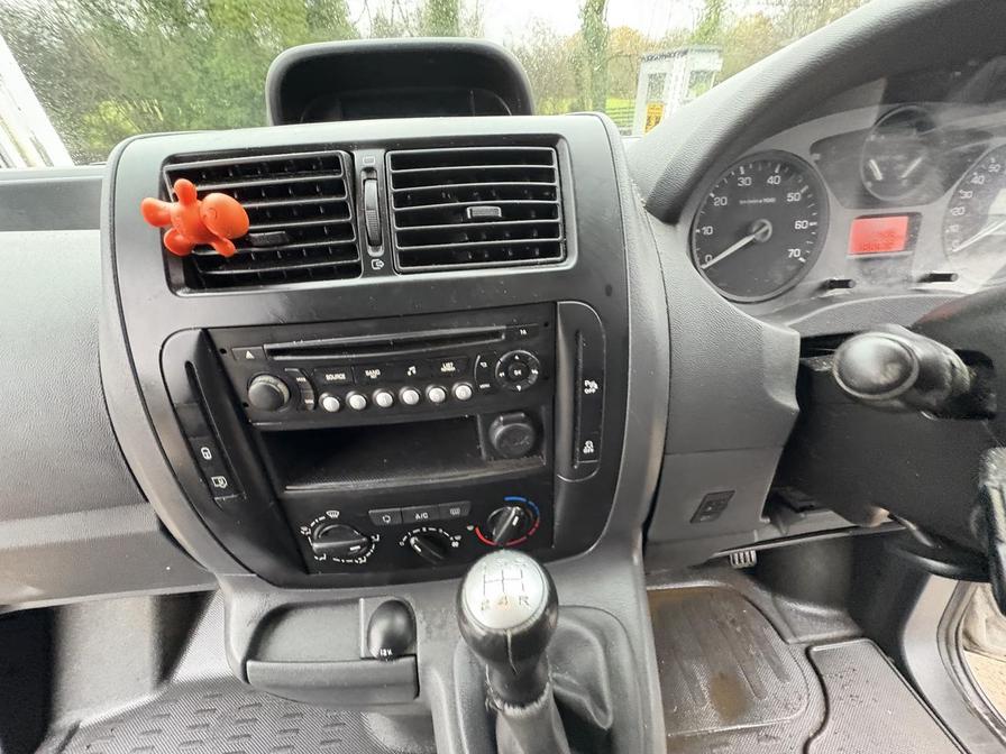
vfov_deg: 85.7
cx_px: 503
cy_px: 377
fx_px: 407
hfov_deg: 102.1
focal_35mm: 14
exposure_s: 1/40
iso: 1000
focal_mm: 2.22
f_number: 2.2
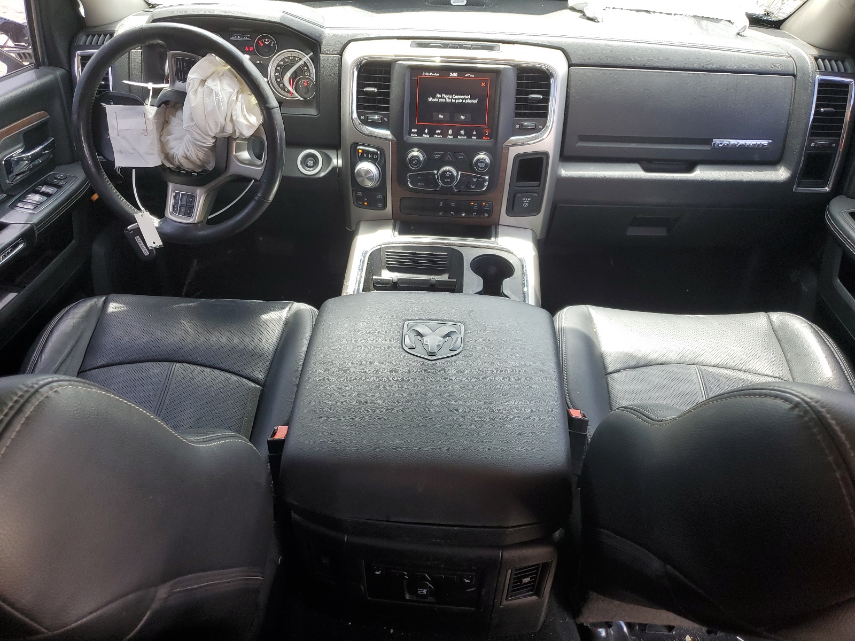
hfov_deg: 67.3
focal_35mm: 26
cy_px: 320
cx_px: 428
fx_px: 642
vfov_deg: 53.1
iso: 57
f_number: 1.5
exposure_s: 1/120
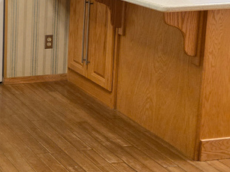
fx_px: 511
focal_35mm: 77
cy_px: -17
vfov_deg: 18.4
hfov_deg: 21.1
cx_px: -123
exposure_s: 1/120
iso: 500
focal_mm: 6.3
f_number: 1.7
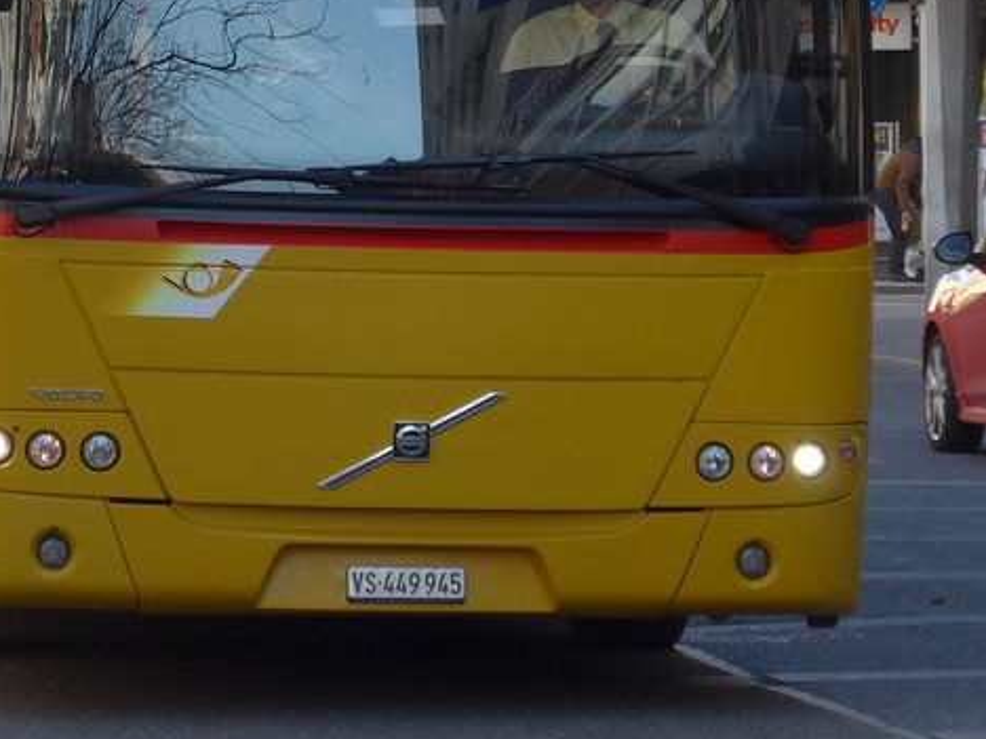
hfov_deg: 7.5
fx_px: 7520
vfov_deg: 5.6
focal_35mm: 264
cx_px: 244
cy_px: 57
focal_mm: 20.4
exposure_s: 1/125
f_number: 4.8
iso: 80
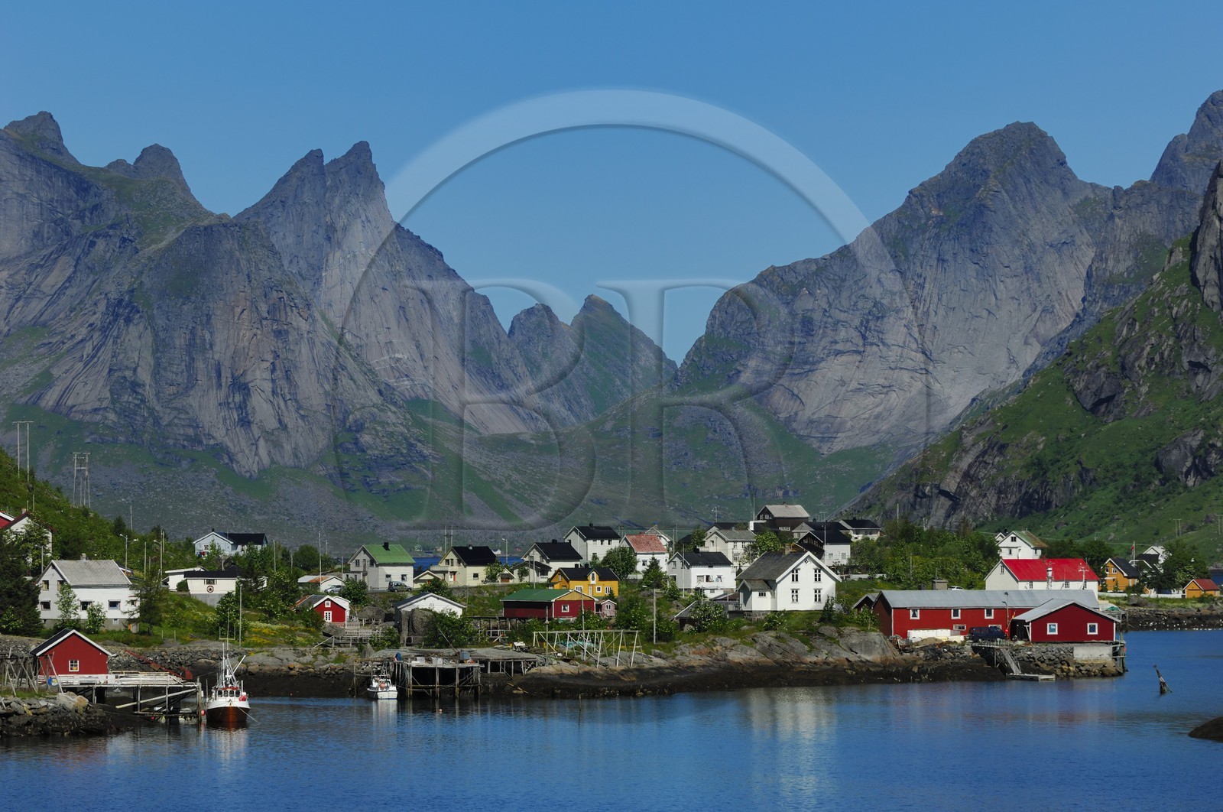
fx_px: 5343
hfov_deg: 13.1
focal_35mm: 158
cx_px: 612
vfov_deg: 8.7
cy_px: 406
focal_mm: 105
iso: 100
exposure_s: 1/320
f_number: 9
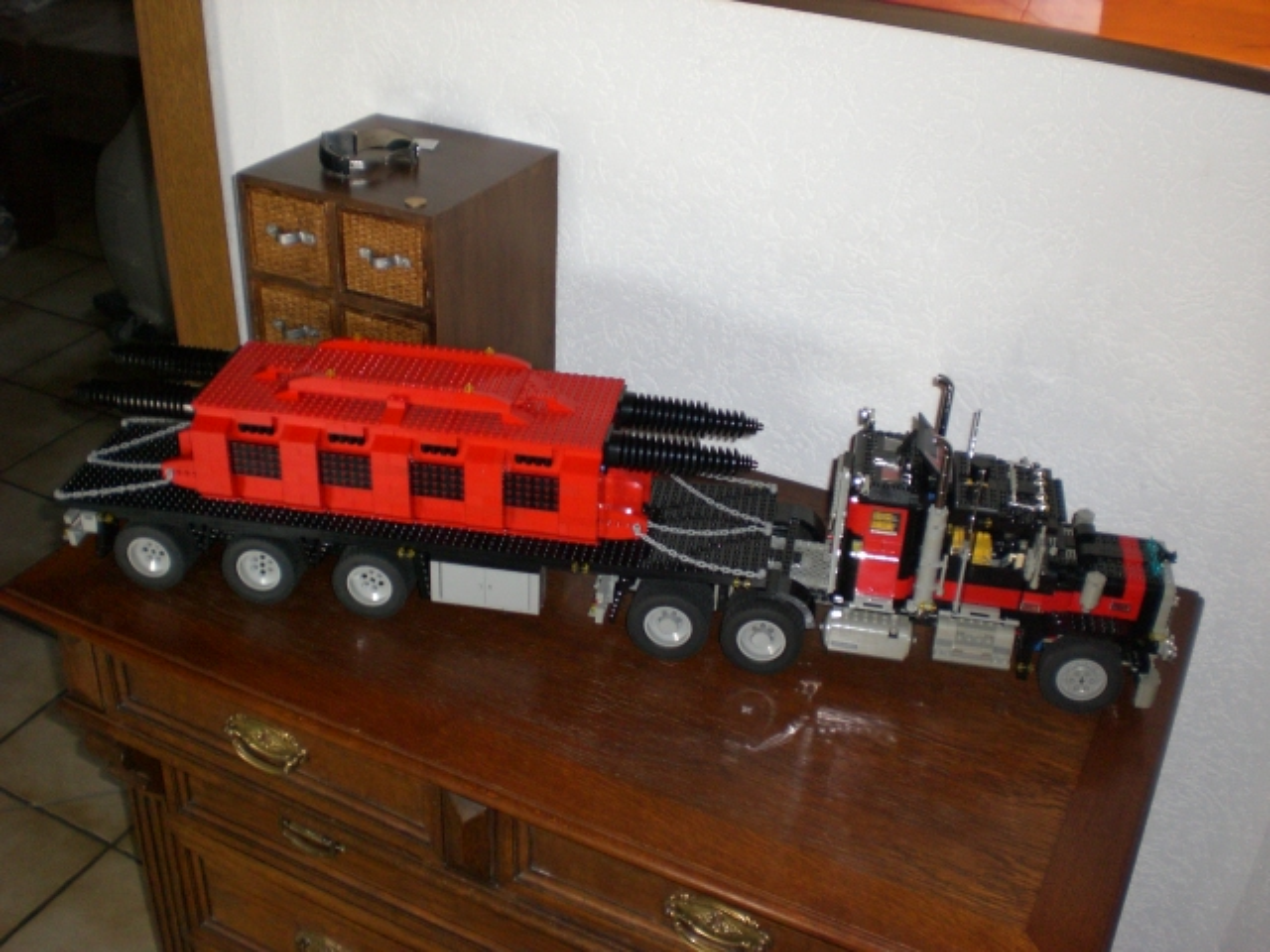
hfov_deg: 49.0
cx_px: 635
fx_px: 1394
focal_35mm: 38
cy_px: 476
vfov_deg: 37.7
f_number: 3.1
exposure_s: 1/60
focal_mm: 6.3
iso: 200
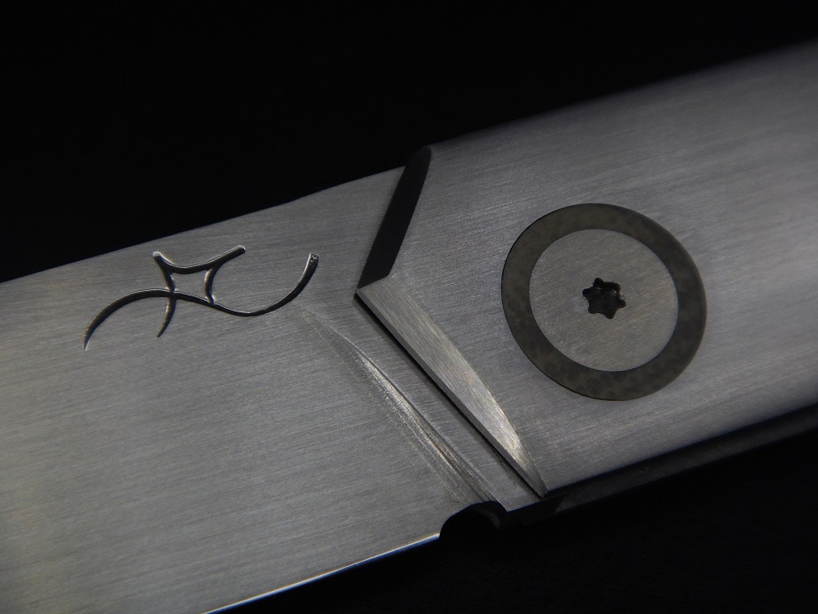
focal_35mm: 91
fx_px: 2151
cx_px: 409
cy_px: 307
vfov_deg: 16.2
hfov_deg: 21.5
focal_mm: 16.4
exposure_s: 1/30
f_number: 4.5
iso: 200
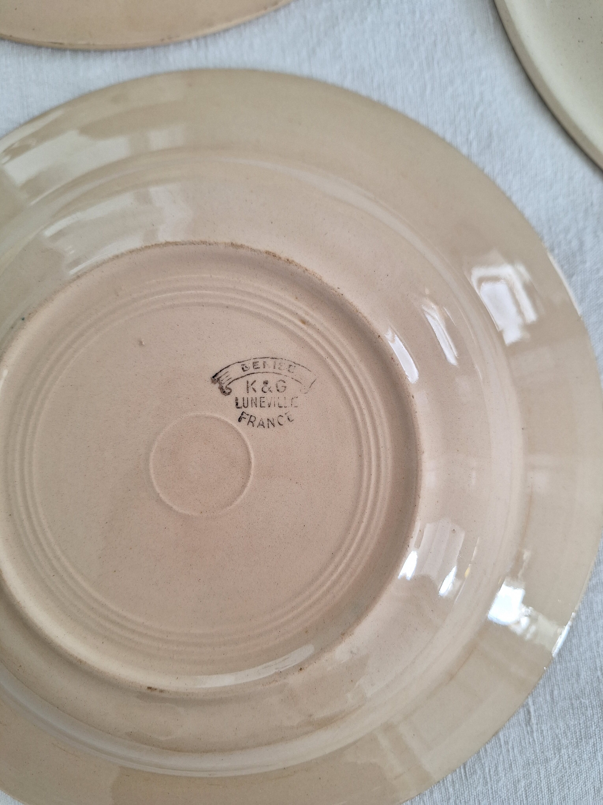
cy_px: 402
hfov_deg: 58.9
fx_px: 534
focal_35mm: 23
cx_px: 302
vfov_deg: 73.9
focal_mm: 5.54
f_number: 1.8
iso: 80
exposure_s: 1/100
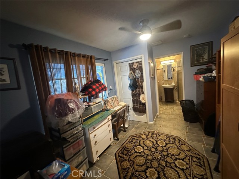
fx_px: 97
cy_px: 90
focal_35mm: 14
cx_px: 120
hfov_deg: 102.1
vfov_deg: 85.7
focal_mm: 2.22
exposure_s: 1/60
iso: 1000
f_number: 2.2
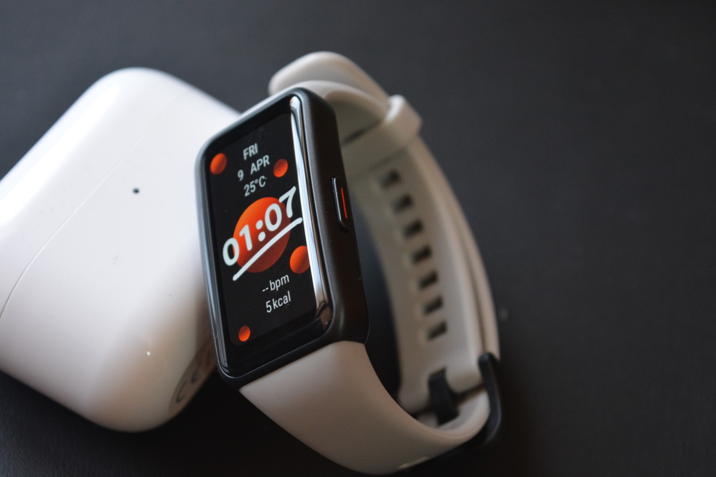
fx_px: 1641
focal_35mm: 82
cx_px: 358
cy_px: 238
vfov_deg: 16.6
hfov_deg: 24.6
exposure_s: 1/40
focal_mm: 55
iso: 1600
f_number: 5.6
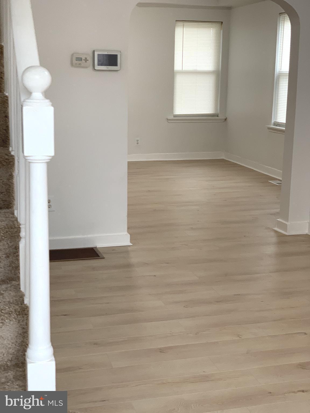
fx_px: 621
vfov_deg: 36.8
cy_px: 206
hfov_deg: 28.0
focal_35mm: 52
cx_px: 155
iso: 100
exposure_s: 1/60
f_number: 2.4
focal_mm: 6
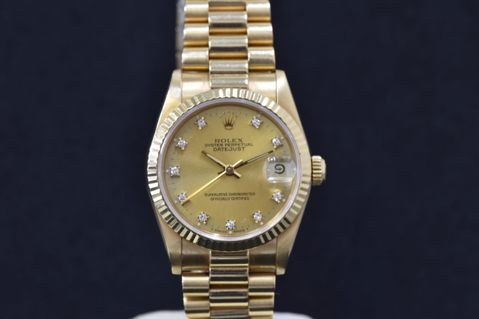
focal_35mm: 135
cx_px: 240
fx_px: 1796
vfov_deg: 10.2
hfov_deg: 15.2
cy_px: 160
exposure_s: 1/3
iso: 100
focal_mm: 90
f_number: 11
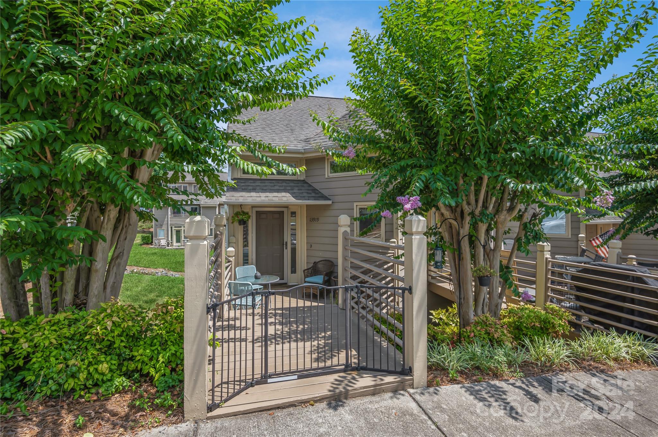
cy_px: 218
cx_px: 329
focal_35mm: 16
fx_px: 292
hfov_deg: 96.8
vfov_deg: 73.7
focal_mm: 16
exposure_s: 1/320
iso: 200
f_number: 7.1
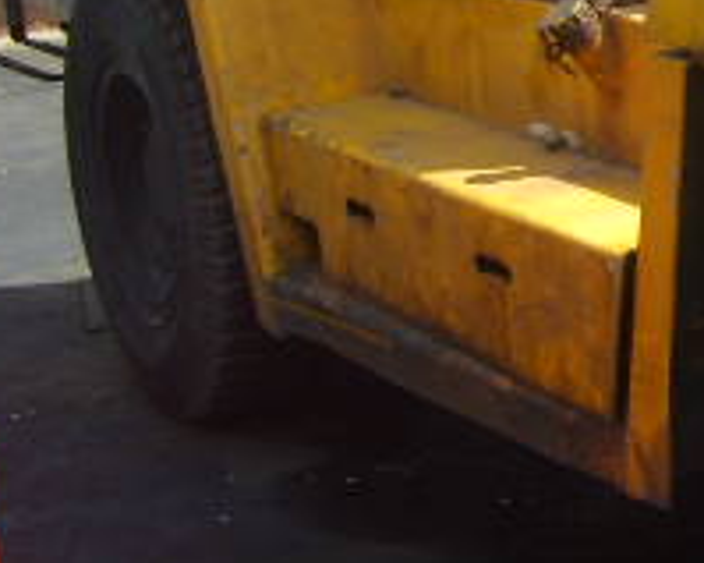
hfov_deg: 15.9
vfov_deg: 13.7
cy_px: -39
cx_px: 1083
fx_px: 2291
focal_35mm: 110
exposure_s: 1/500
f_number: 2.8
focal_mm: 5.8
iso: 50
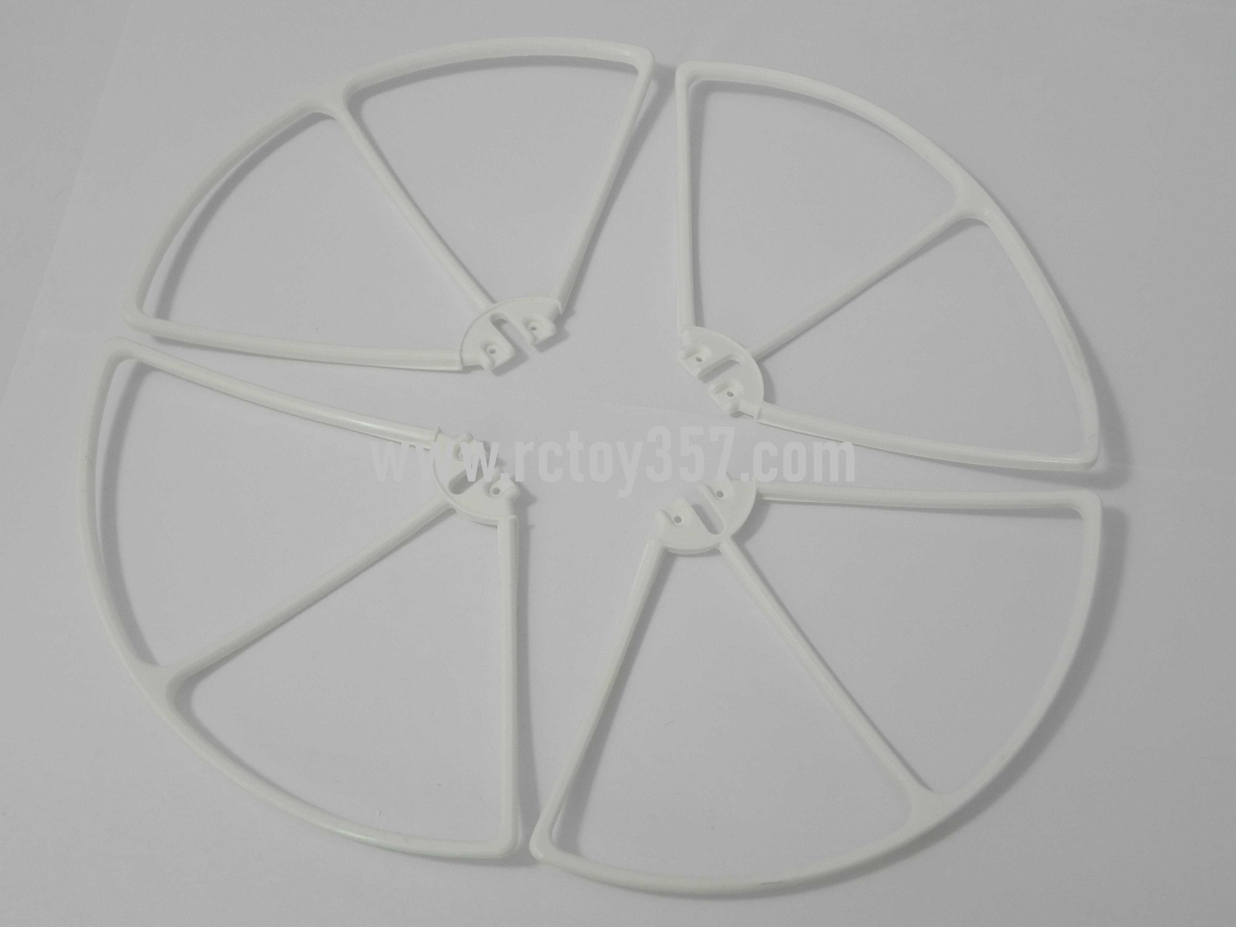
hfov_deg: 41.2
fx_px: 1642
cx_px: 618
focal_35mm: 46
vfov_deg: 31.5
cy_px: 464
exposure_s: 1/68.3
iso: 160
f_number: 3.2
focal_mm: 8.2
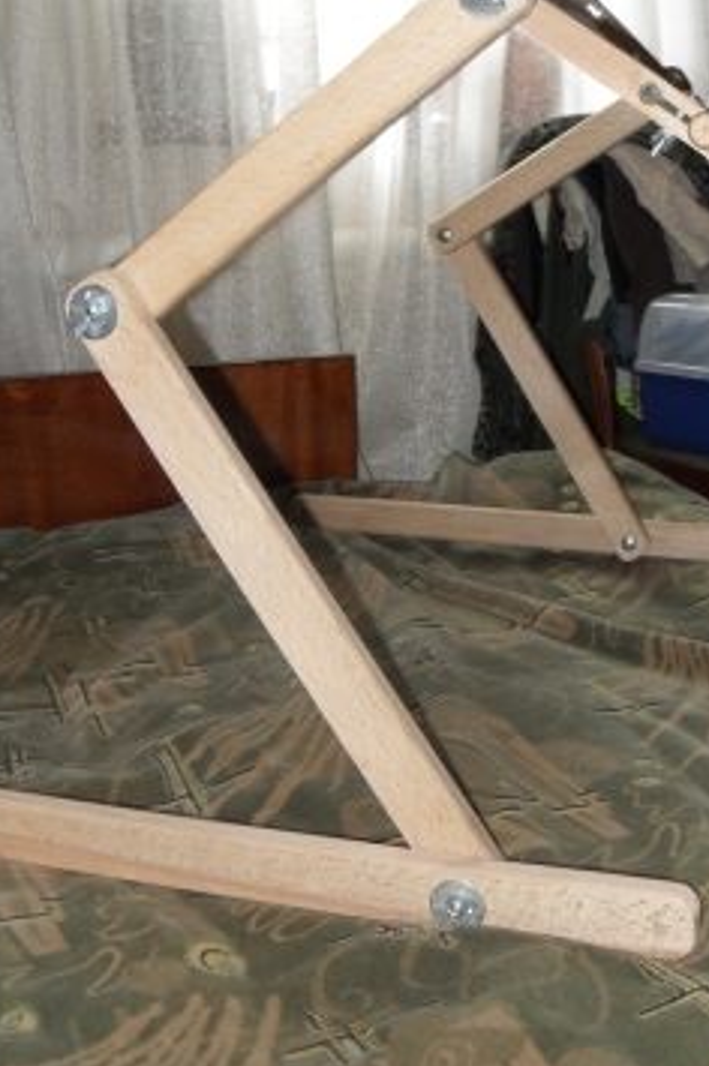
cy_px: 423
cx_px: 376
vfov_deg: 42.6
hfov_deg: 29.2
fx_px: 1361
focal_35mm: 46
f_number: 2.8
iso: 200
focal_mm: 6.2
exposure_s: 1/45
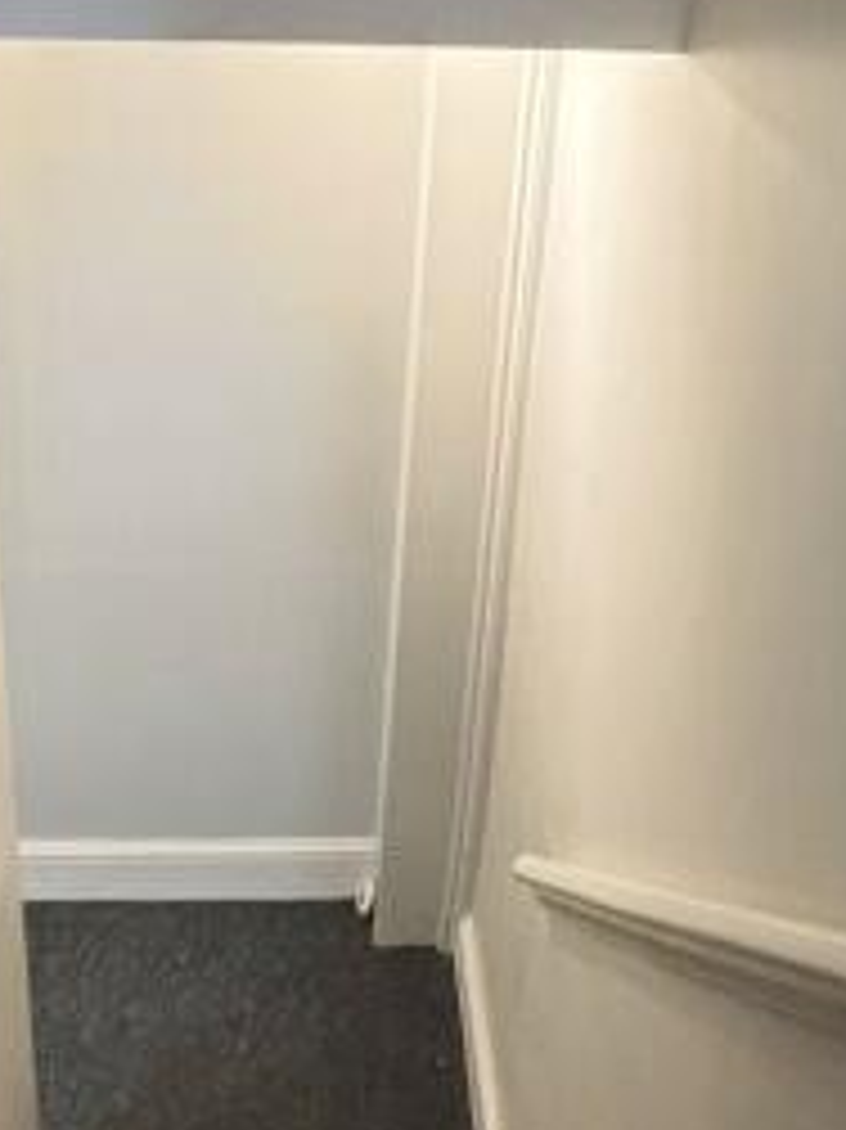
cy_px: 293
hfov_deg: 27.5
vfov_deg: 35.4
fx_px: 1729
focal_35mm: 53
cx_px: 364
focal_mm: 1.57
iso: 500
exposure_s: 1/50
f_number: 1.8
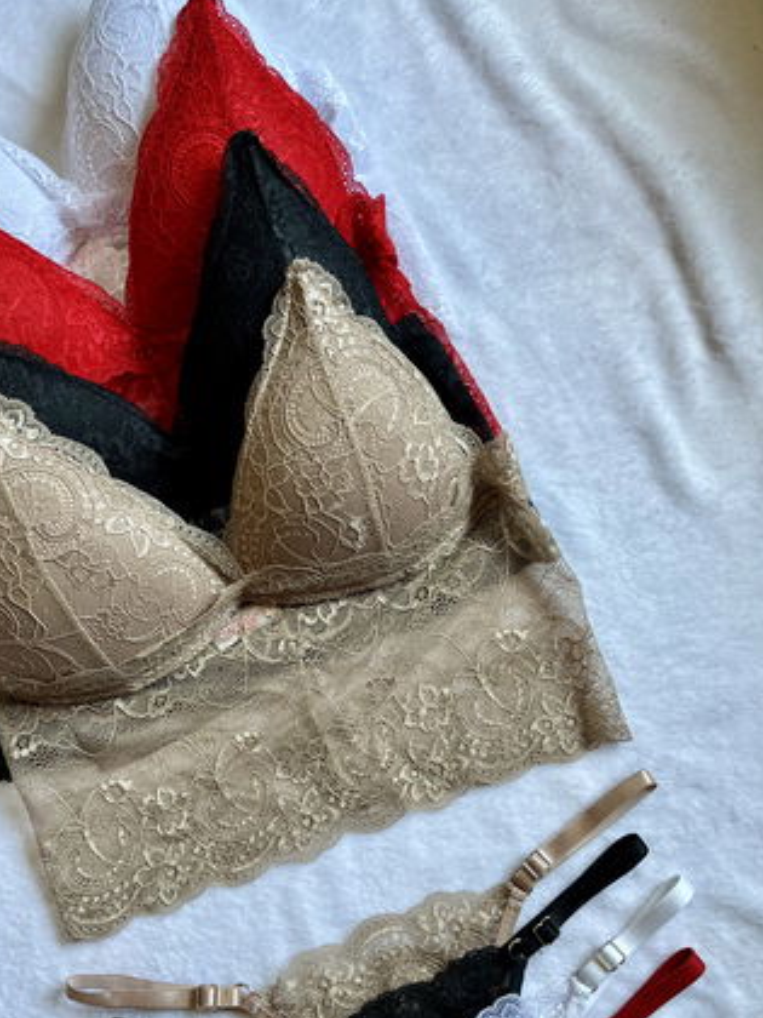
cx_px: 308
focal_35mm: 33
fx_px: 970
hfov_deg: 42.8
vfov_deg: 55.0
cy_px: 602
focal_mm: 5.1
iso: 50
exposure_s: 1/100
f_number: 1.6
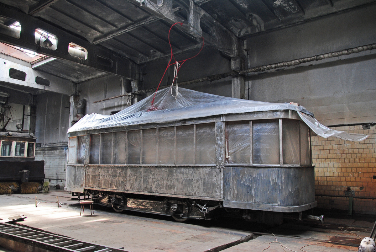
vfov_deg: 48.0
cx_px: 188
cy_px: 126
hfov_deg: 67.3
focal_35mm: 27
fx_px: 282
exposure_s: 1/60
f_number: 6.3
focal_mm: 18
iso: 400
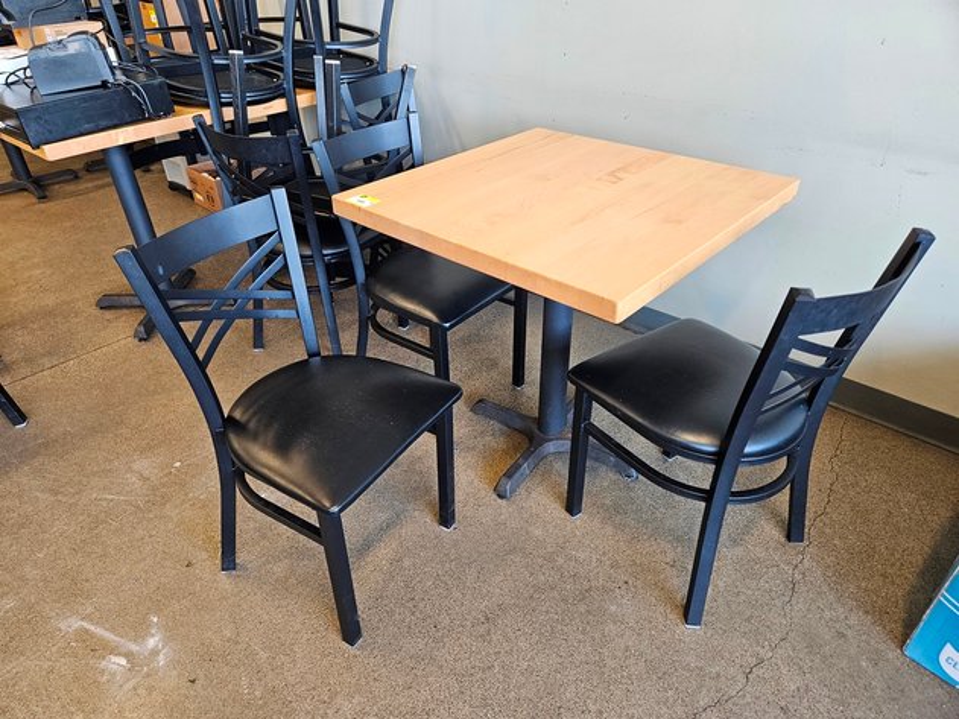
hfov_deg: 73.9
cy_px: 360
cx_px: 480
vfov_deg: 58.9
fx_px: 637
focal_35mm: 23
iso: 250
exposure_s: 1/120
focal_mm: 5.4
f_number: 1.8
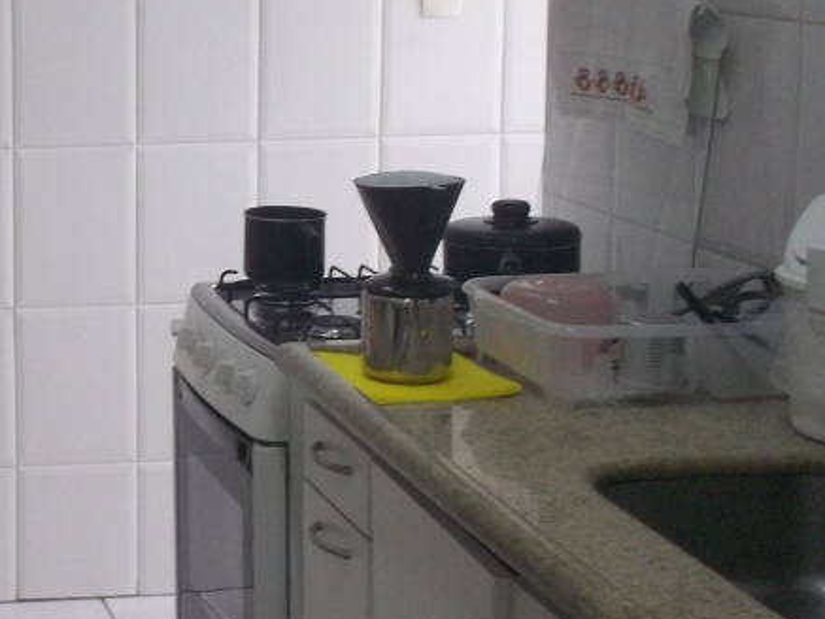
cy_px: 132
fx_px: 2122
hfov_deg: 20.8
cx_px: -125
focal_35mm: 89
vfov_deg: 16.5
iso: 160
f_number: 4.5
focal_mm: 6.3
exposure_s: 1/30
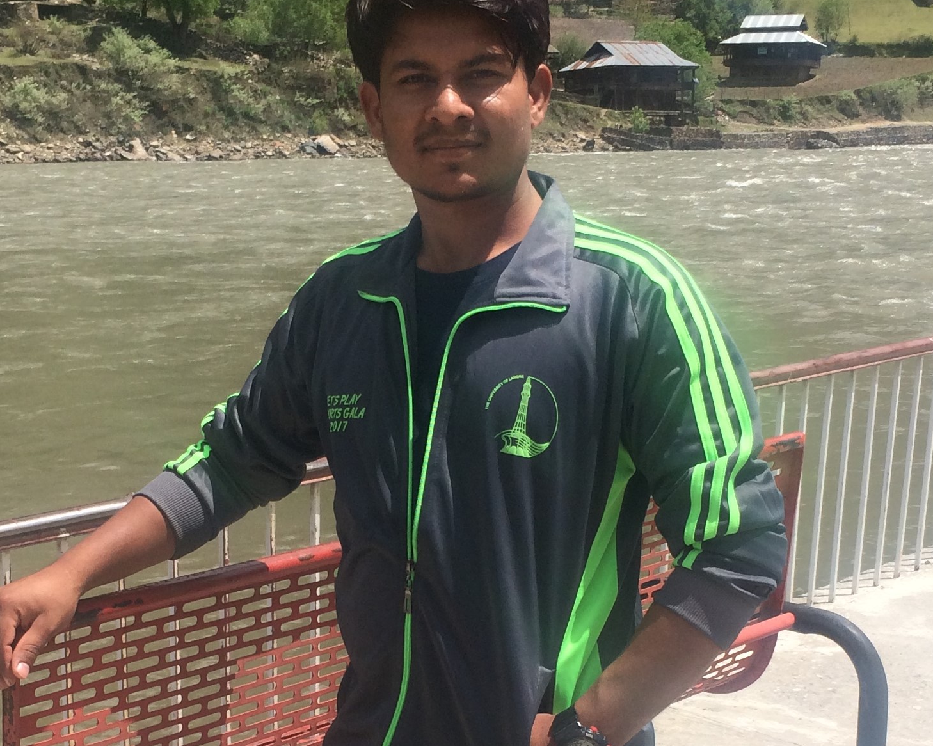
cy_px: 295
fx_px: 1049
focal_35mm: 38
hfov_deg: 47.9
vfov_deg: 39.0
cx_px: 469
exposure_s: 1/2283
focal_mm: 4.15
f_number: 2.2
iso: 32
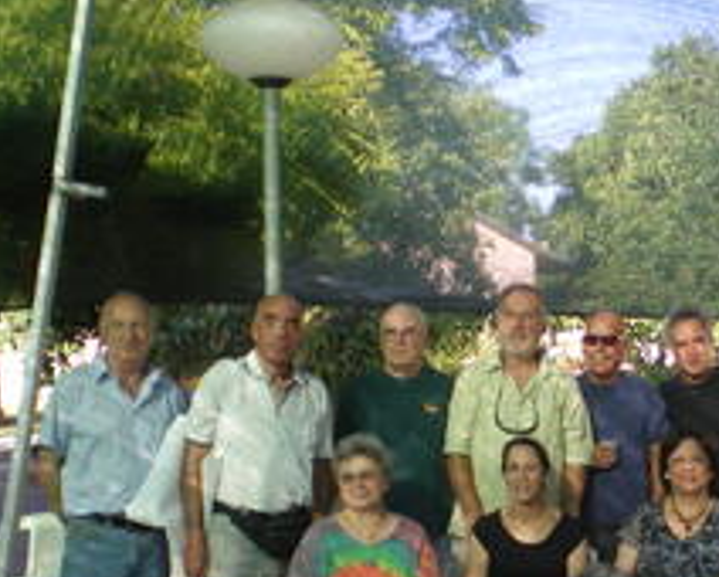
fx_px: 1491
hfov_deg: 26.4
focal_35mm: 70
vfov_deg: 21.6
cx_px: 610
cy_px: 479
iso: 80
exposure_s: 1/160
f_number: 3.1
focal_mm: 6.3
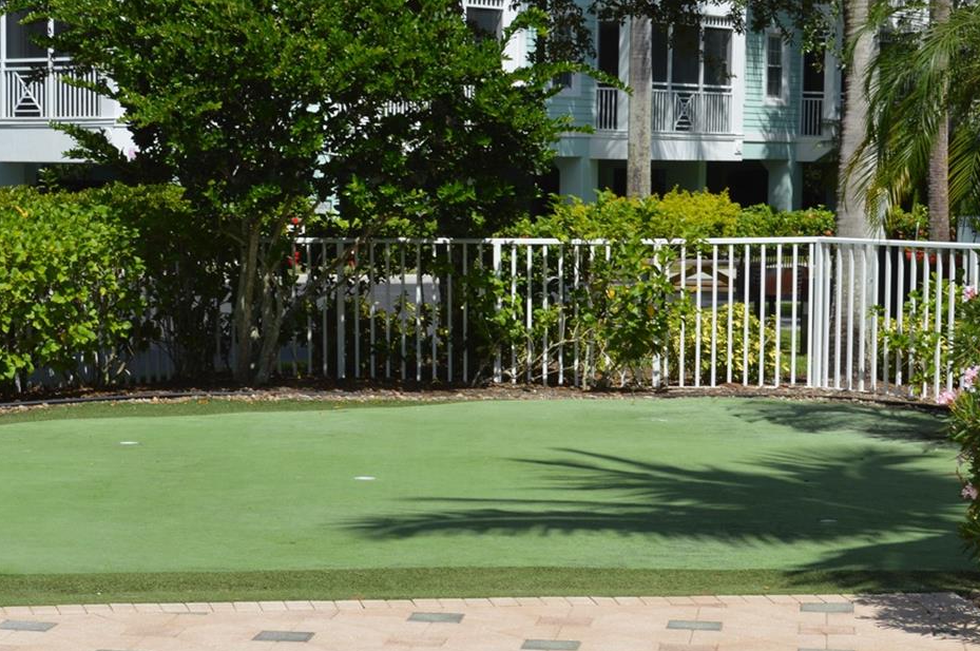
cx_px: 416
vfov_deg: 14.6
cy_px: 458
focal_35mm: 93
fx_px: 2529
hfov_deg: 21.9
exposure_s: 1/200
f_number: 10
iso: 100
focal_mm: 36
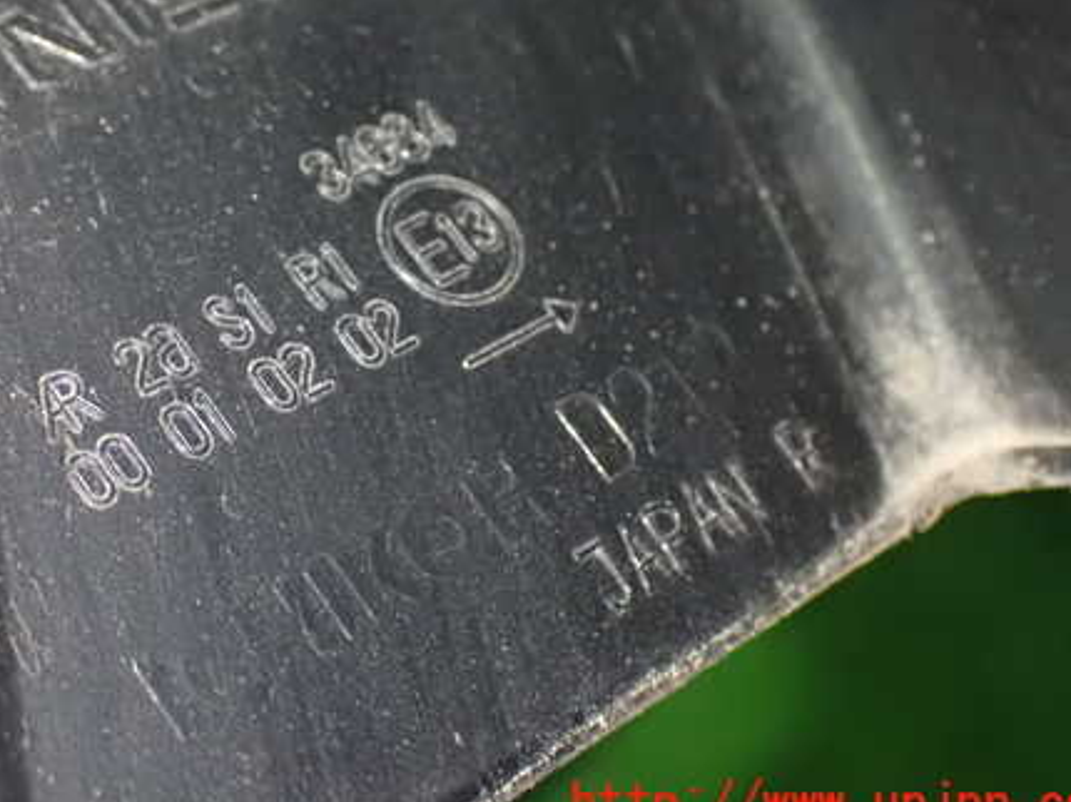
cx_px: 386
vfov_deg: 18.1
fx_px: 2505
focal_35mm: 81
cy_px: 276
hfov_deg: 24.1
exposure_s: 1/50
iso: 1600
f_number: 3.5
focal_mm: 10.35
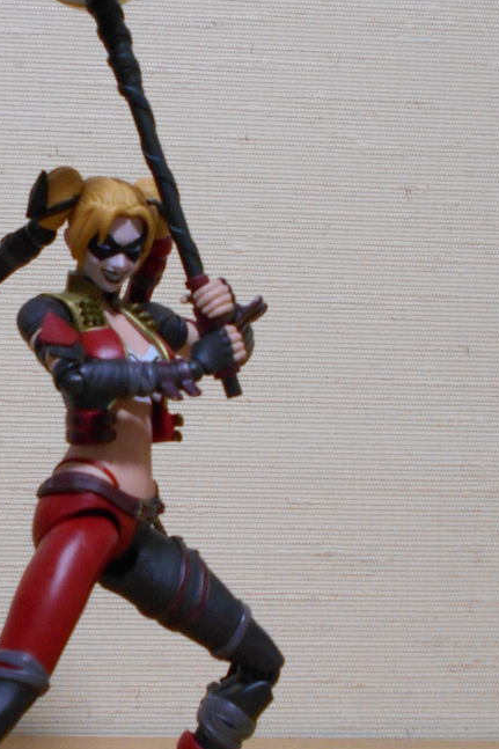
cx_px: 63
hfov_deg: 24.4
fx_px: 1123
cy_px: 396
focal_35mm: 54
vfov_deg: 36.9
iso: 400
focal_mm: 5.1
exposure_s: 1/15
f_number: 3.4
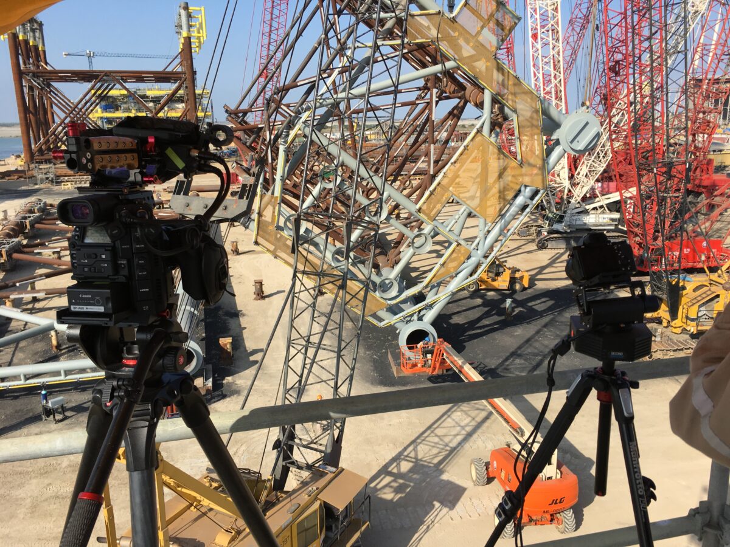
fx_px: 612
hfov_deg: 61.7
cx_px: 365
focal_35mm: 29
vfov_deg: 48.2
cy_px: 274
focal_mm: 4.15
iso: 25
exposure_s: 1/1374
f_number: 2.2
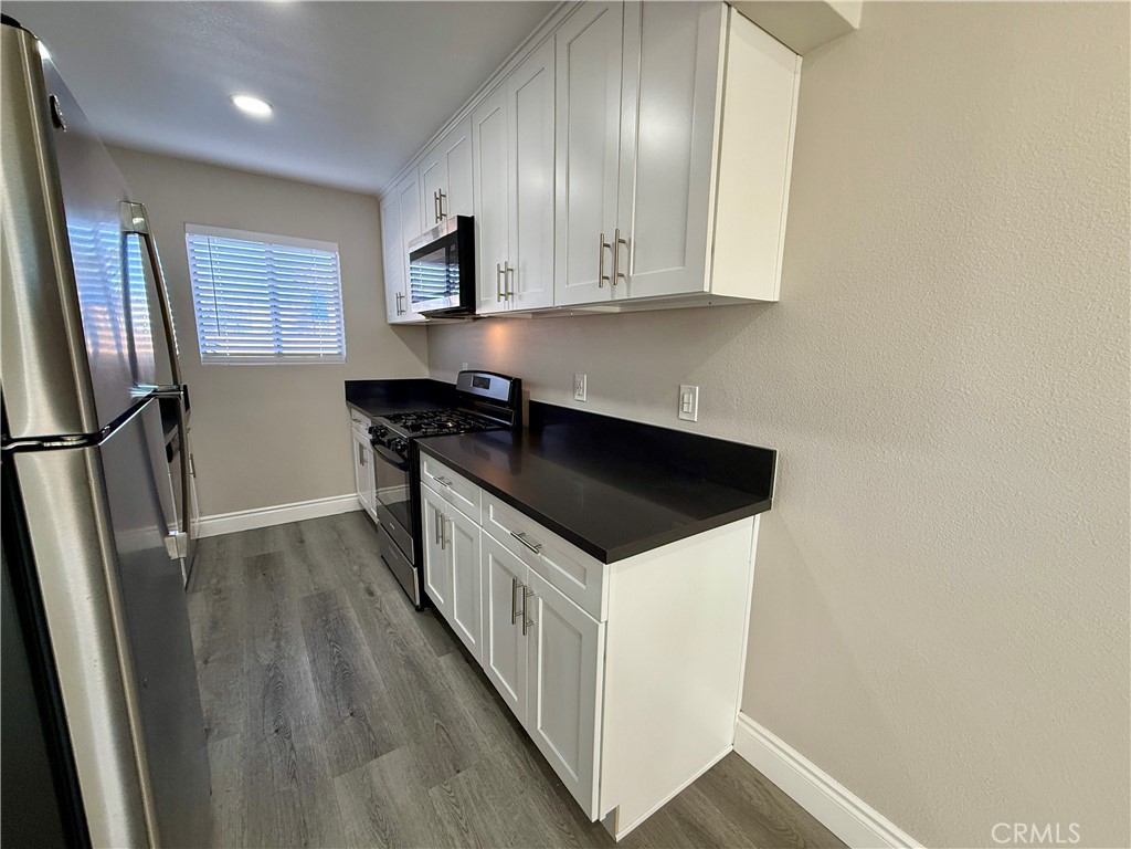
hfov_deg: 102.1
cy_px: 424
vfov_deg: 85.7
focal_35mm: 14
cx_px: 566
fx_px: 457
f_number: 2.2
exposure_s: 1/120
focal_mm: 2.22
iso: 250
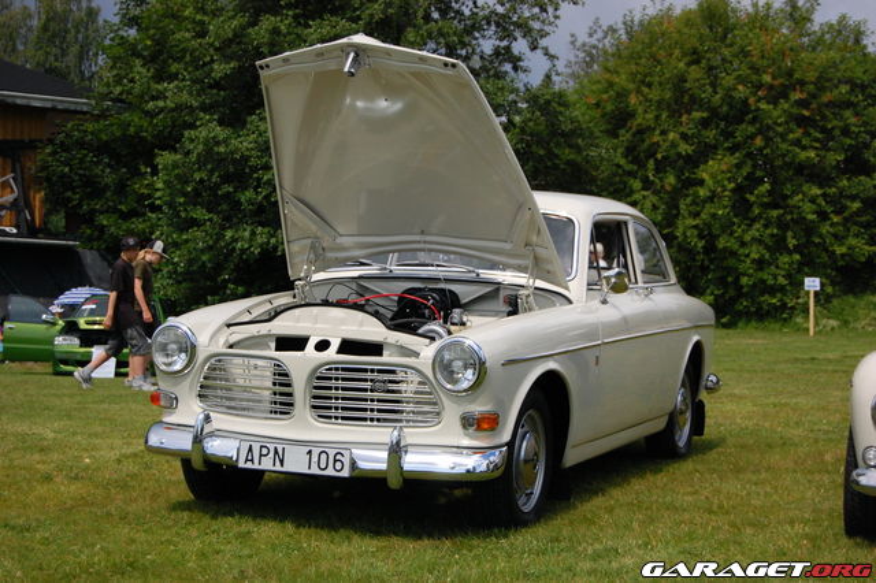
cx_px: 438
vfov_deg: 20.1
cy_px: 292
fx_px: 1642
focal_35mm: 68
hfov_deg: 29.9
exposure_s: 1/3200
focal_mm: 45
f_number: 5.6
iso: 800
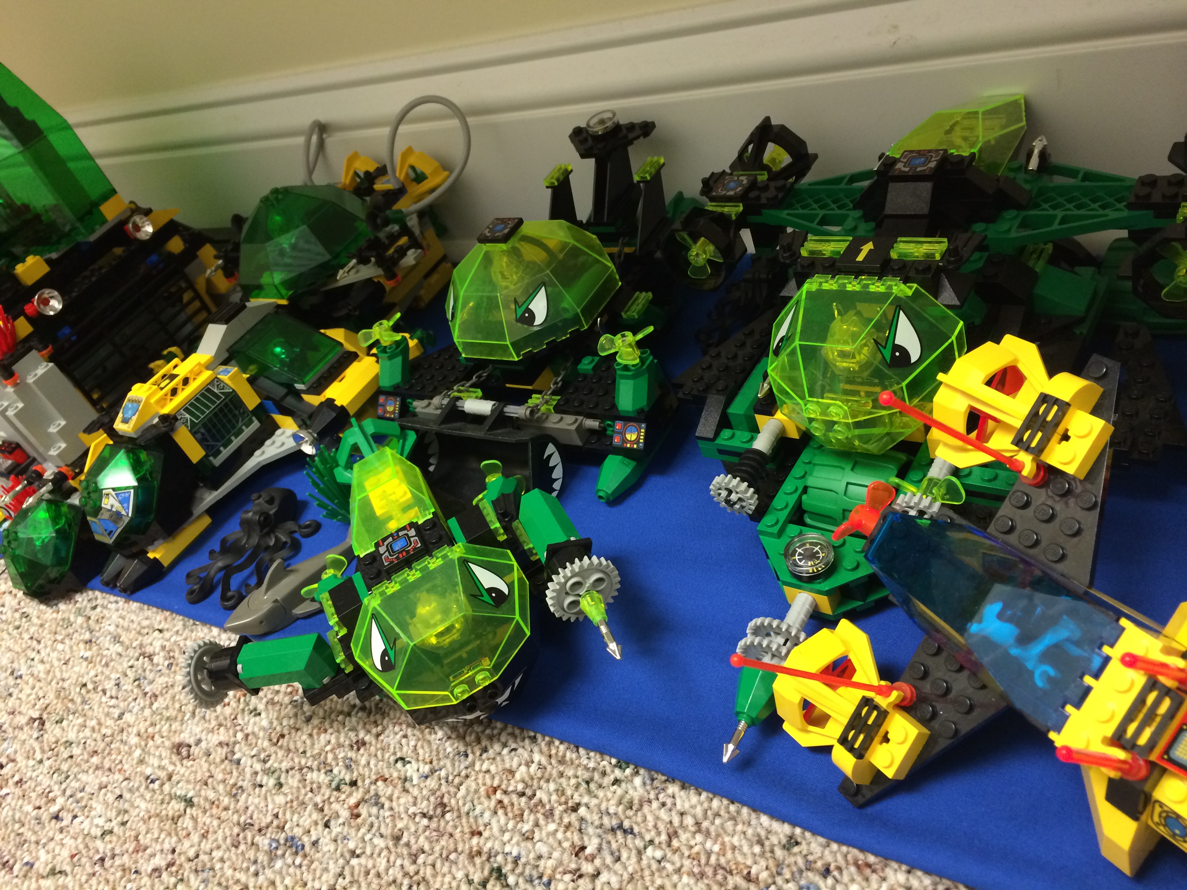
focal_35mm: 30
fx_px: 1029
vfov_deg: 46.8
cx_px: 594
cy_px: 445
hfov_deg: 60.0
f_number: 2.2
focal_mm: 4.12
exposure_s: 1/30
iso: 200
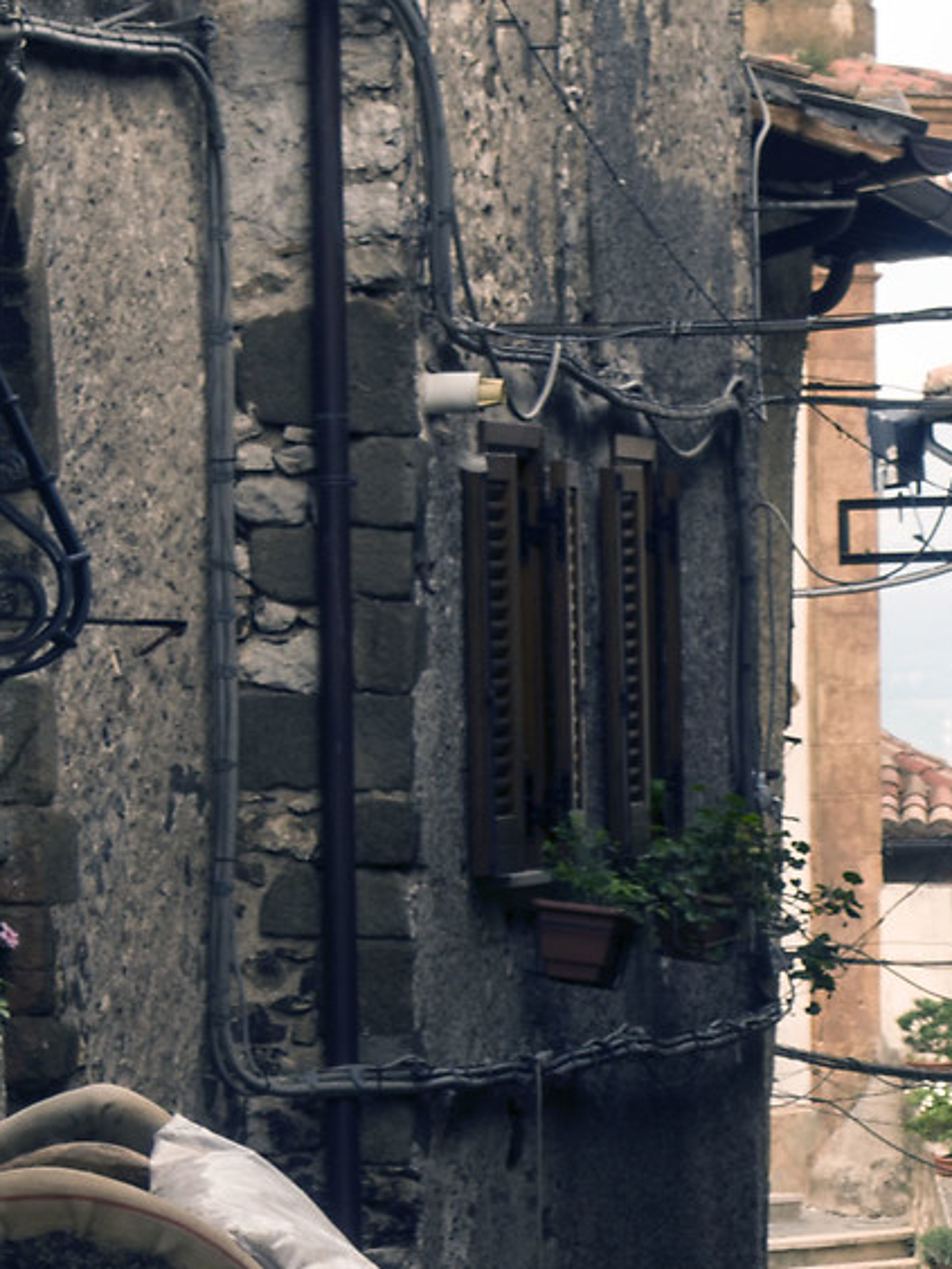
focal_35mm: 337
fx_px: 12359
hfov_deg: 4.4
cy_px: 1582
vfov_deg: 5.8
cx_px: 361
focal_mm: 55
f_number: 11
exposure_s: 1/25
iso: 125
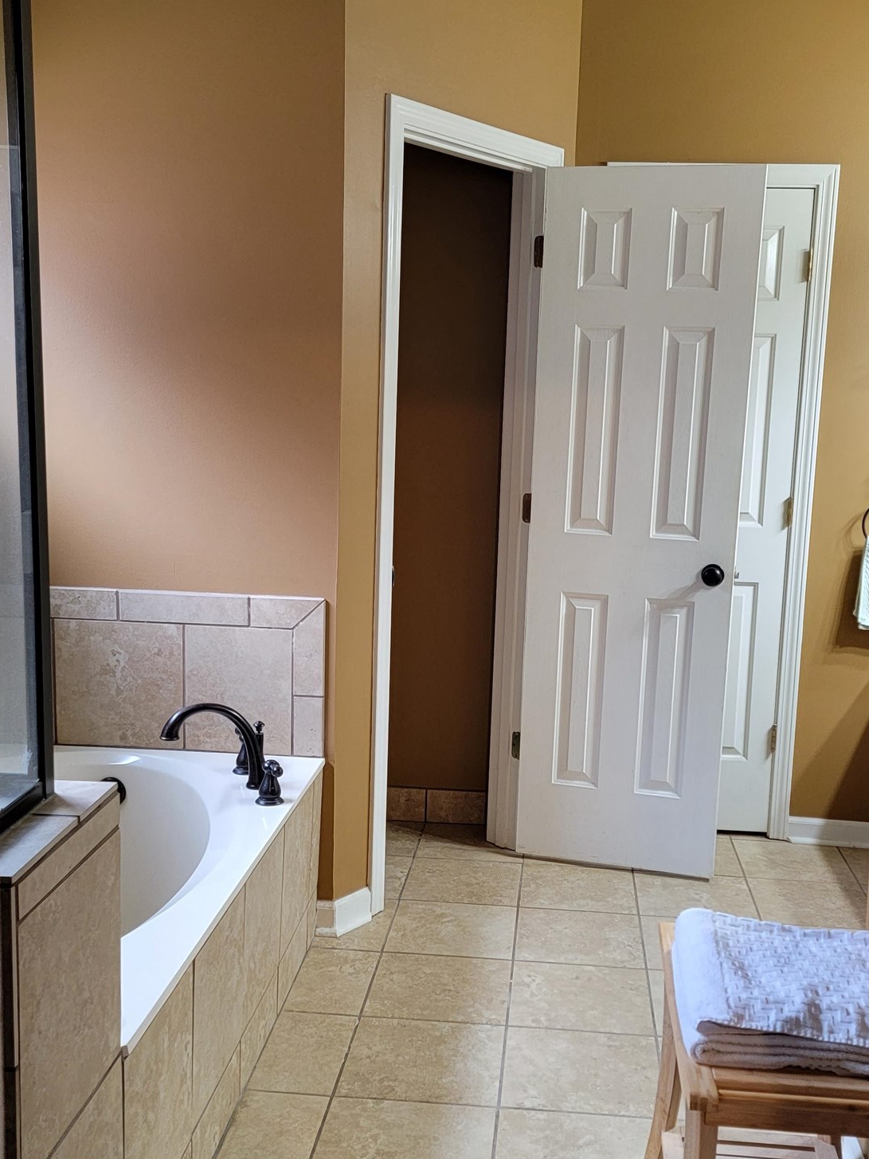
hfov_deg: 37.7
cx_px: 464
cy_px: 600
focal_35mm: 38
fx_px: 1272
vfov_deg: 49.0
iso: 250
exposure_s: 1/40
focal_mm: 6.7
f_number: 1.8
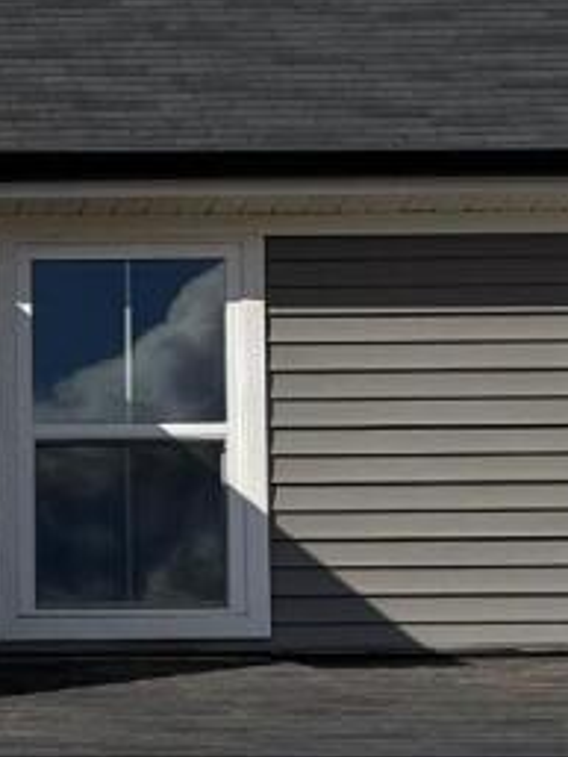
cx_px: -394
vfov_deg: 10.4
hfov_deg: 7.7
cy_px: 878
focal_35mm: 187
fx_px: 4088
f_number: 1.78
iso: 80
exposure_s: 1/11905
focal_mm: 6.76
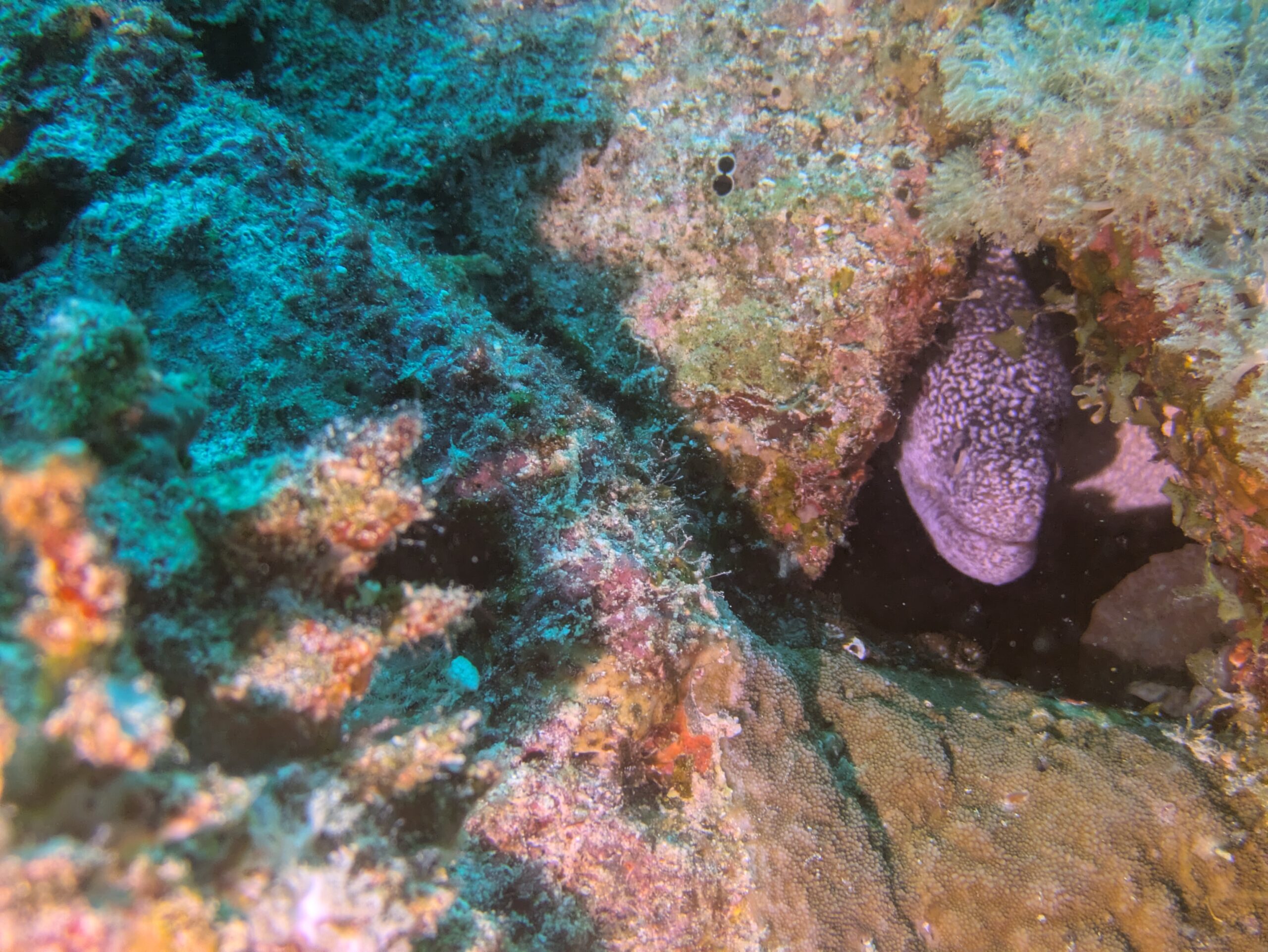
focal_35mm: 51
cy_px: 476
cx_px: 634
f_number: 1.89
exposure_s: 1/100
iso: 141
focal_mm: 5.43
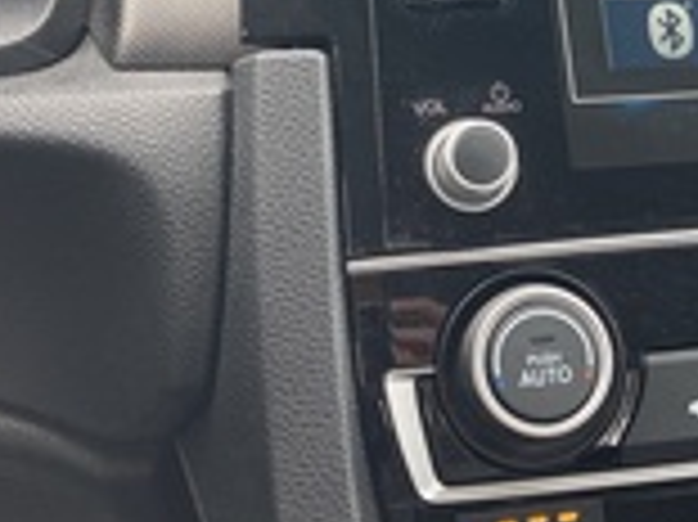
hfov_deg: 25.1
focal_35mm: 76
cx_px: 599
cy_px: -2
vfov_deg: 18.8
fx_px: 1531
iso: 40
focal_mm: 3.99
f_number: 1.8
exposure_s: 1/121
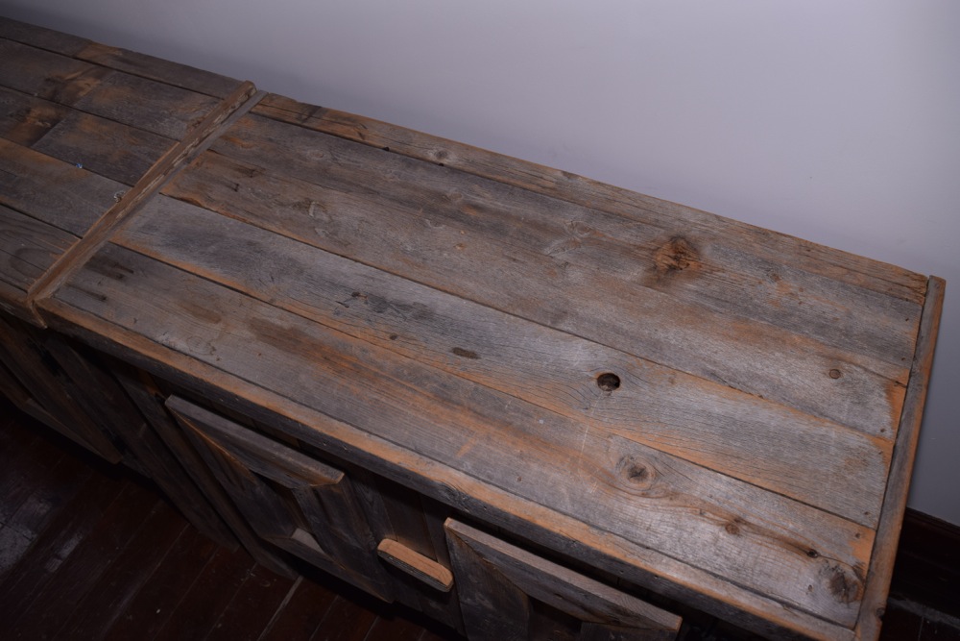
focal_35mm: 30
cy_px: 320
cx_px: 480
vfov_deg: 43.6
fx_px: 800
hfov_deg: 61.9
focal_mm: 20
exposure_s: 1/125
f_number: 6.3
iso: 200
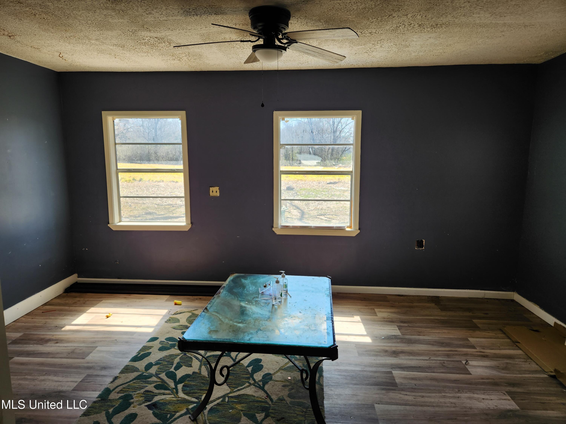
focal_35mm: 23
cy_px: 212
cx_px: 283
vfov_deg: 58.9
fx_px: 376
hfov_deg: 73.9
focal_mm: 5.4
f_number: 1.8
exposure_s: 1/180
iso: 32
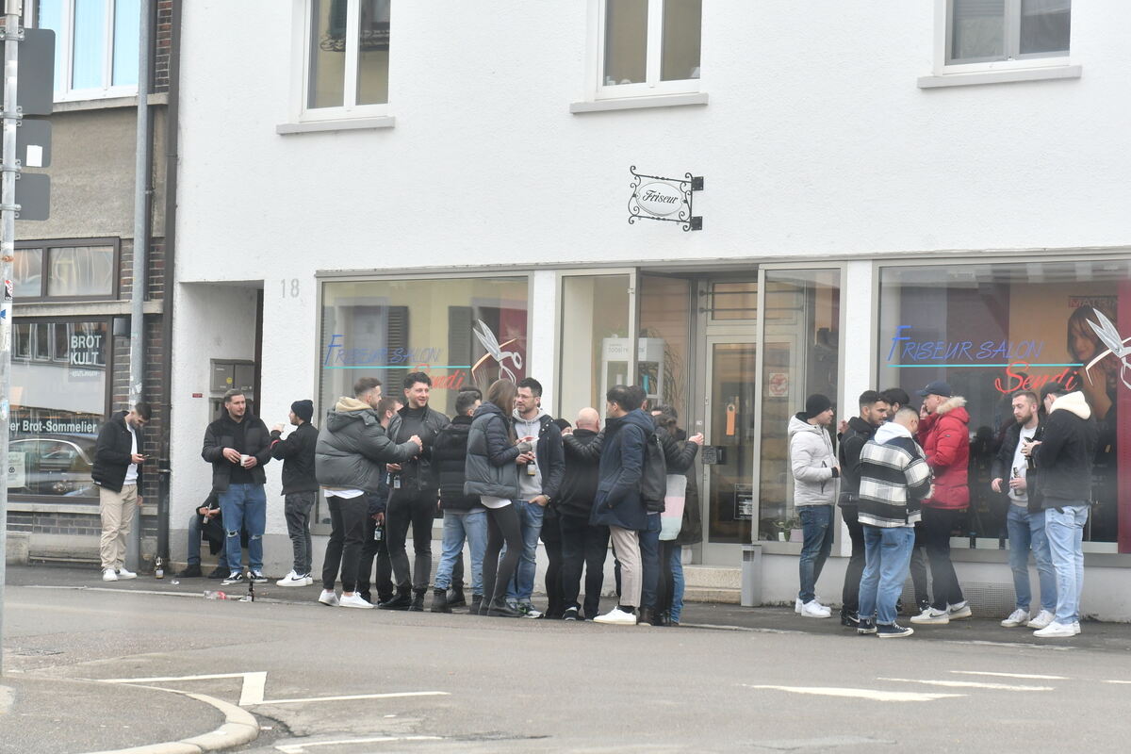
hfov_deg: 19.5
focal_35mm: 105
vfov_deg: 13.0
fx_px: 3298
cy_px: 377
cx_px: 566
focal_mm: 70
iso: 1250
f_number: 7.1
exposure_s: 1/200
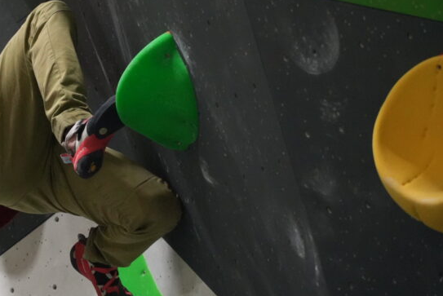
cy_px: 67
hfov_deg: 5.4
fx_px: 4704
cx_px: 39
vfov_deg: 3.6
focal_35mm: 382
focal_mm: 135
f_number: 5.6
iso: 4000
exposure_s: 1/160
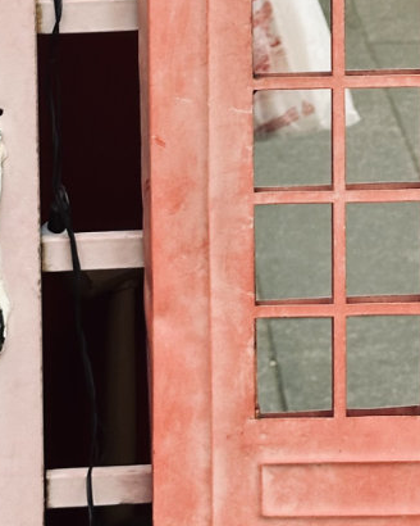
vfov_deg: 10.2
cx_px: 350
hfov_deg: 8.4
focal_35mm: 183
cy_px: -295
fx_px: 2843
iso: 64
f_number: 1.8
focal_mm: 6.9
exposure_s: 1/250
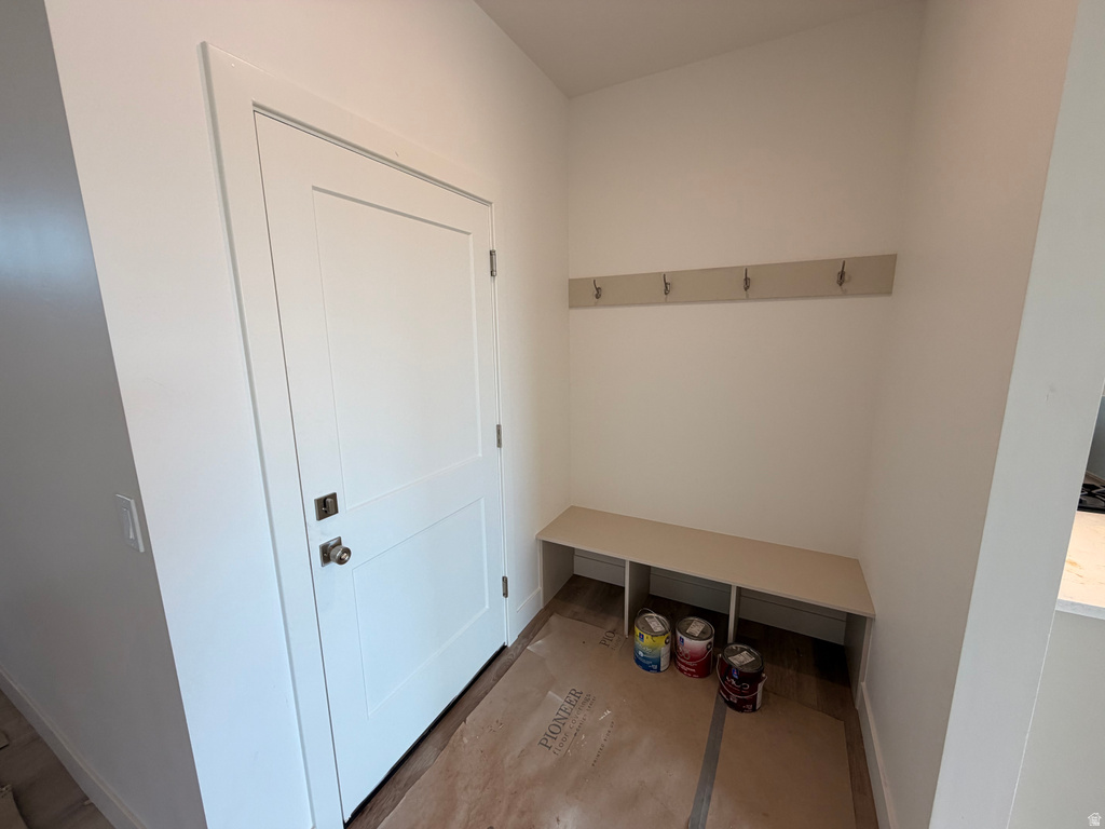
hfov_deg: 102.1
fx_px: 447
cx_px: 552
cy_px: 414
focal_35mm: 14
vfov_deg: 85.7
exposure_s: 1/120
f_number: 2.2
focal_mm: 2.22
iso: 80
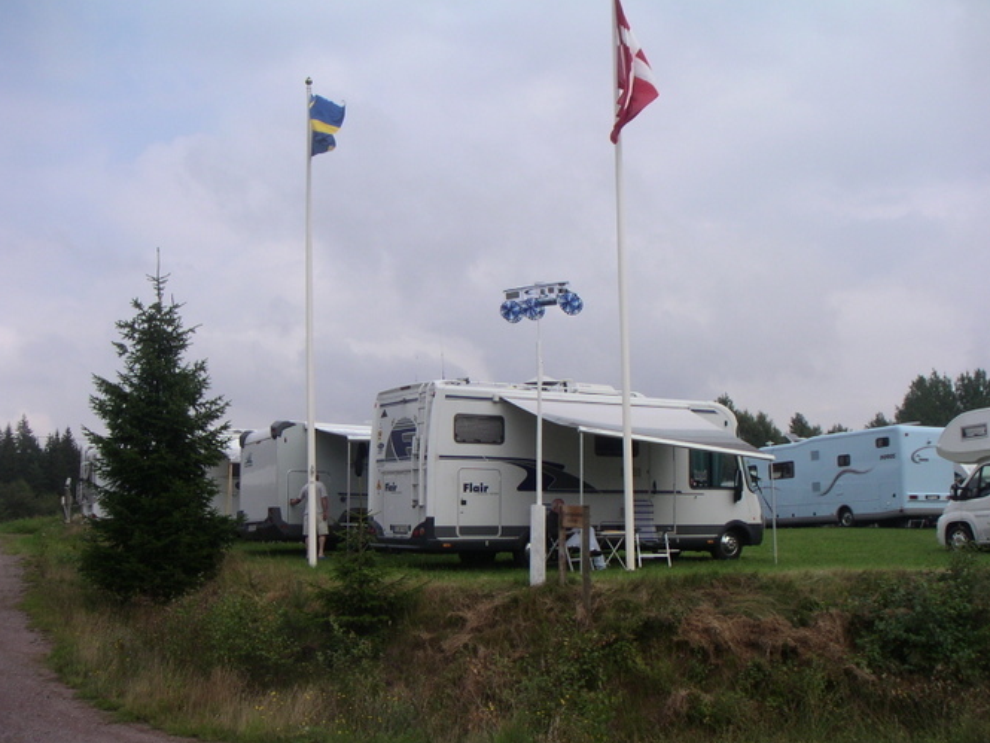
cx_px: 508
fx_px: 1144
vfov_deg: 36.0
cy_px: 389
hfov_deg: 46.8
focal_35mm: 40
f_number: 6.6
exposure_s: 1/190
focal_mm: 6
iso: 50
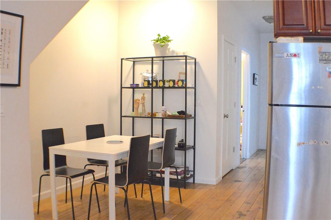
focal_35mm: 52
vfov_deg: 25.7
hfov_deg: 37.9
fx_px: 482
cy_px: 110
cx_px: 166
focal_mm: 35
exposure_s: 1/60
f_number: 4.5
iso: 3200
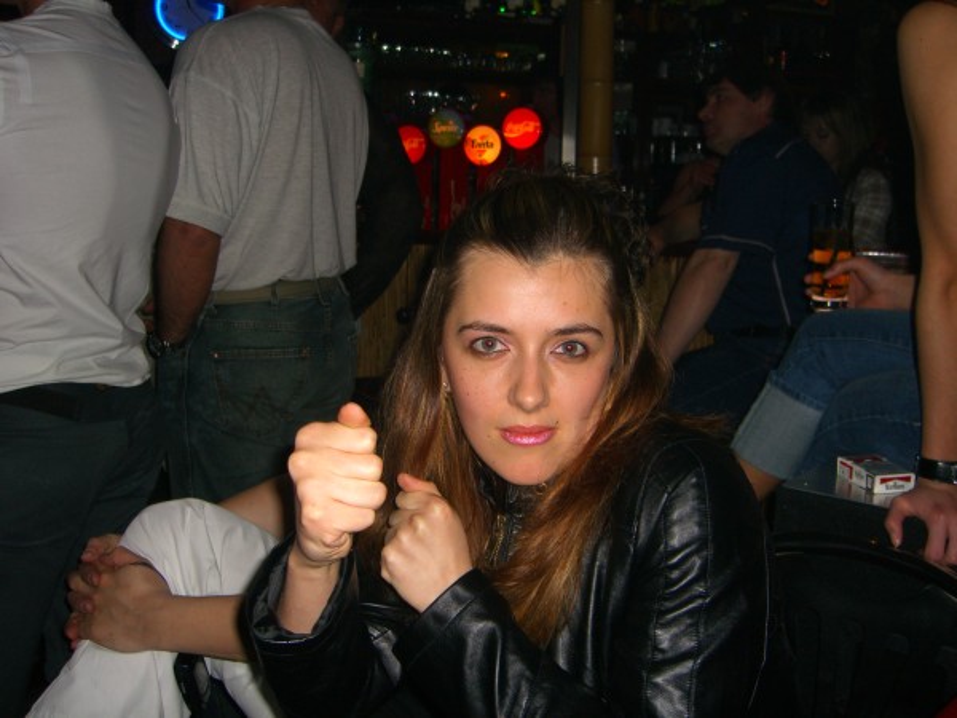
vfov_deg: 37.7
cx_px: 478
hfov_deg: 49.0
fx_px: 1051
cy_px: 359
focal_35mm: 38
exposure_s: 1/60
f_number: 2.8
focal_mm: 7.9
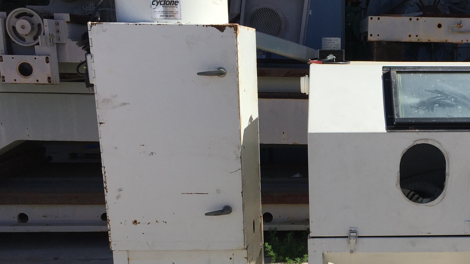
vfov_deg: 23.6
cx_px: 367
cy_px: 208
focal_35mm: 50
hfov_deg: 39.9
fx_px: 623
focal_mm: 4.15
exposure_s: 1/2475
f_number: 2.2
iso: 32
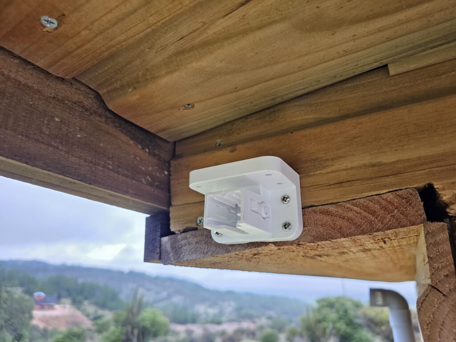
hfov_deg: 73.9
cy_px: 171
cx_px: 228
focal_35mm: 23
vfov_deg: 58.9
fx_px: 303
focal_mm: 6.3
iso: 125
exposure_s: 1/100
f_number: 1.7
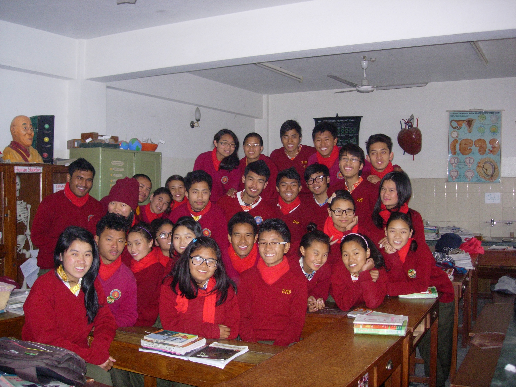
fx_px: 566
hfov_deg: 49.0
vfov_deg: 37.7
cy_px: 194
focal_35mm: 38
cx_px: 258
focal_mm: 7.8
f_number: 2.8
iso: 200
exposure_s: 1/161
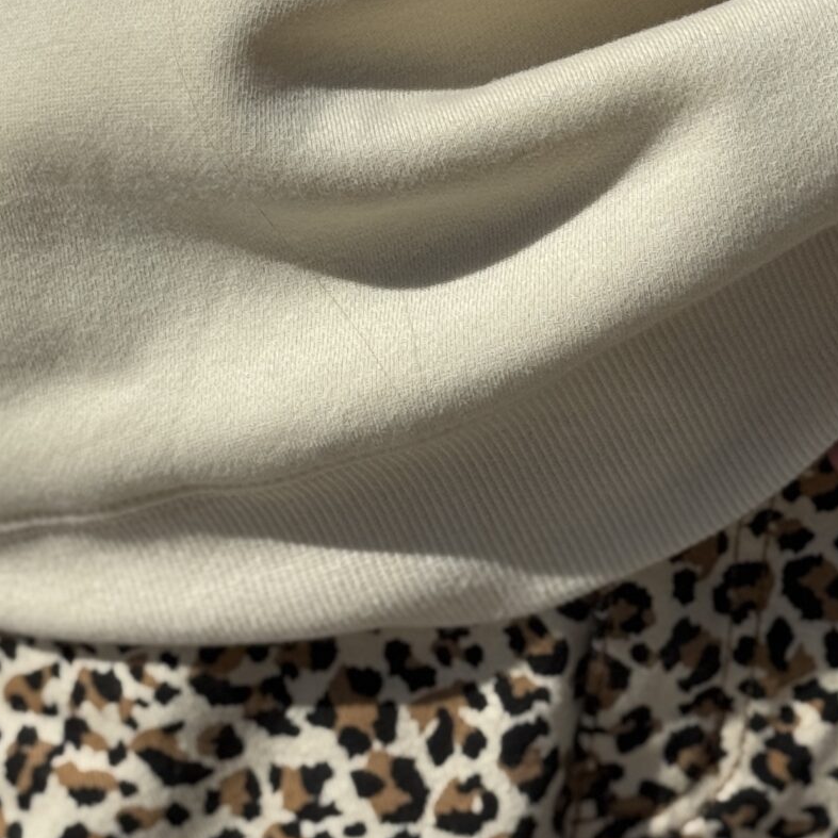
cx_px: 494
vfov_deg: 12.6
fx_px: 3780
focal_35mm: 138
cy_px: 558
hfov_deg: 12.6
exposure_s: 1/15385
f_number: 1.78
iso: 80
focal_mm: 6.76
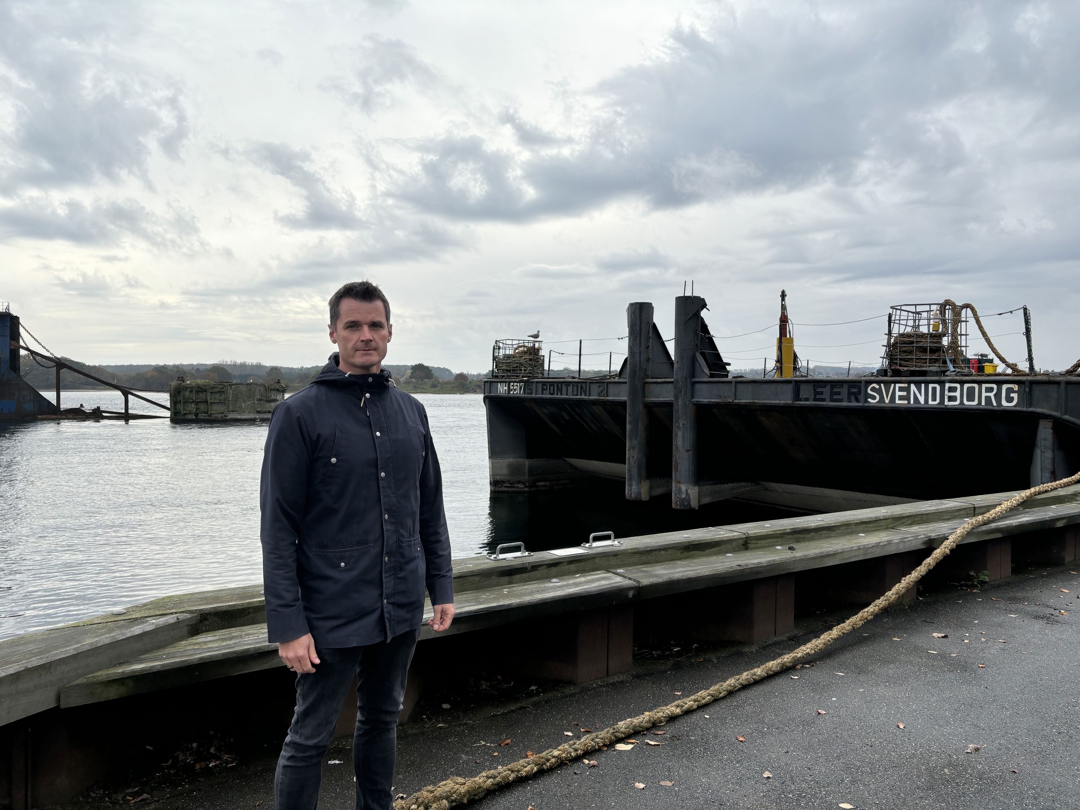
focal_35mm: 26
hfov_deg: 67.3
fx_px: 811
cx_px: 540
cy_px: 405
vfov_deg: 53.1
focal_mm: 5.96
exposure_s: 1/2288
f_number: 1.6
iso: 50
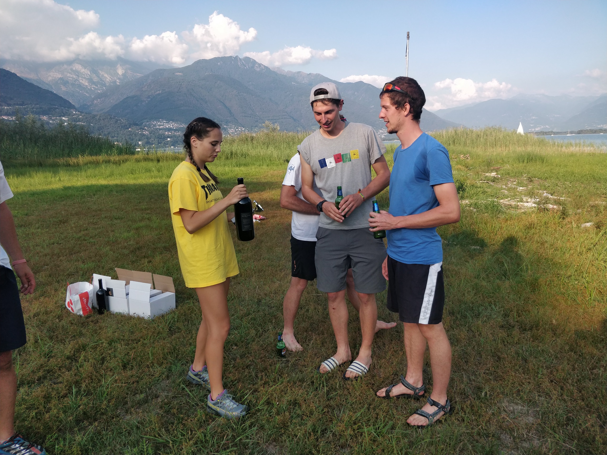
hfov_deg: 71.6
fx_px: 421
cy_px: 228
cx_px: 304
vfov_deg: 56.8
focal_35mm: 24
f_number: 1.7
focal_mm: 4.1
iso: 125
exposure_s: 1/814
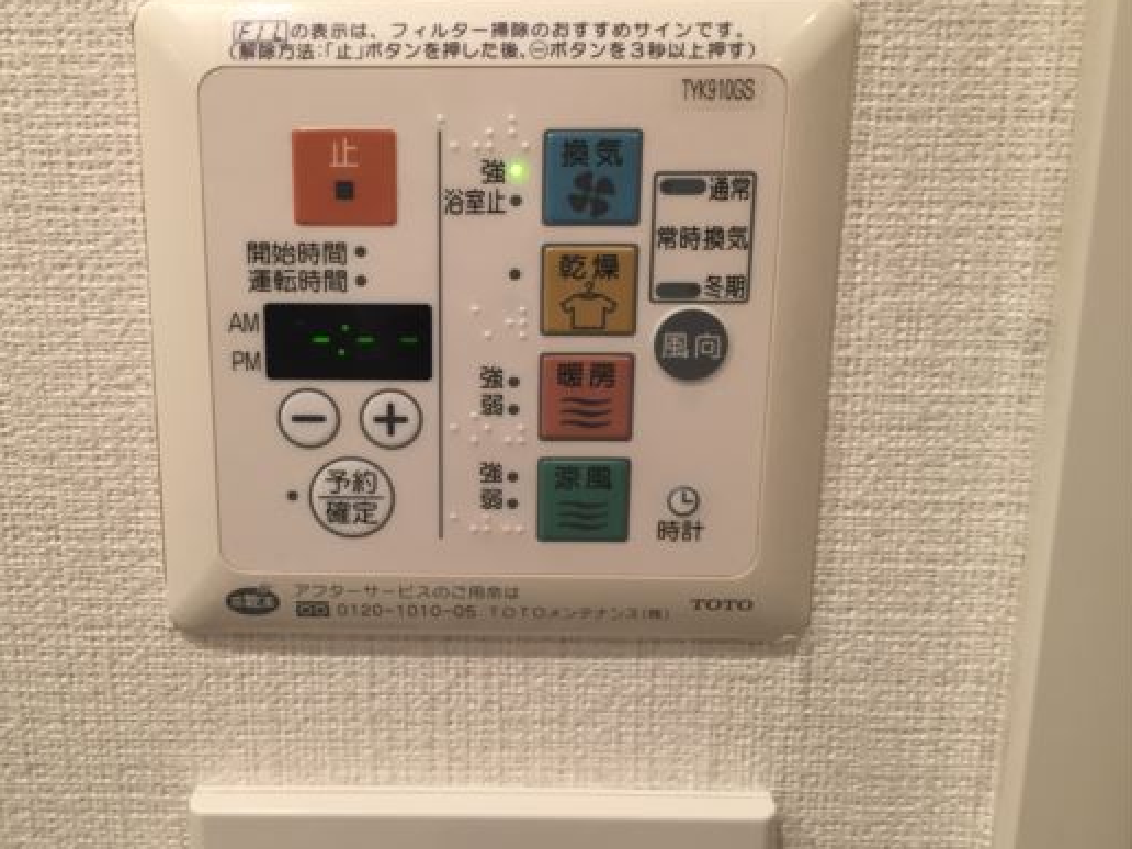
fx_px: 1177
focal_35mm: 36
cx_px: 432
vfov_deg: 39.6
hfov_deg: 50.9
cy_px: 360
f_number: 2.2
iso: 80
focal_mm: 4.15
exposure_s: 1/33
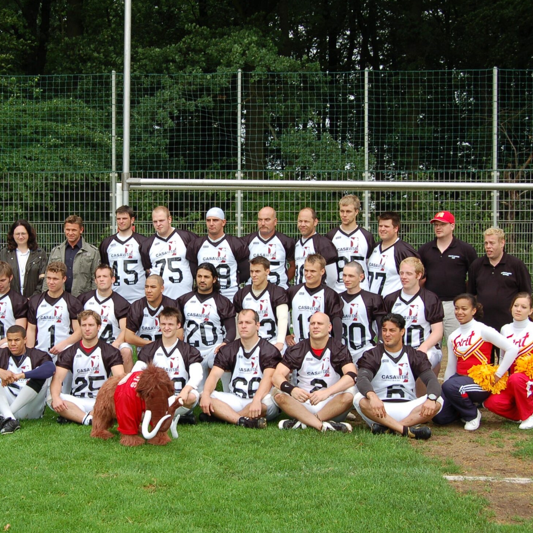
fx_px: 941
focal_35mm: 54
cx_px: 180
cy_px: 266
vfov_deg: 31.6
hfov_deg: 31.4
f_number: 6.3
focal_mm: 28
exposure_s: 1/160
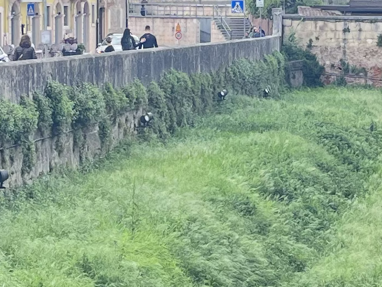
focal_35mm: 151
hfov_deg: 13.0
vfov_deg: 9.8
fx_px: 1667
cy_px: 81
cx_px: 271
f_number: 1.6
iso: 50
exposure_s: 1/162
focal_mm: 5.1
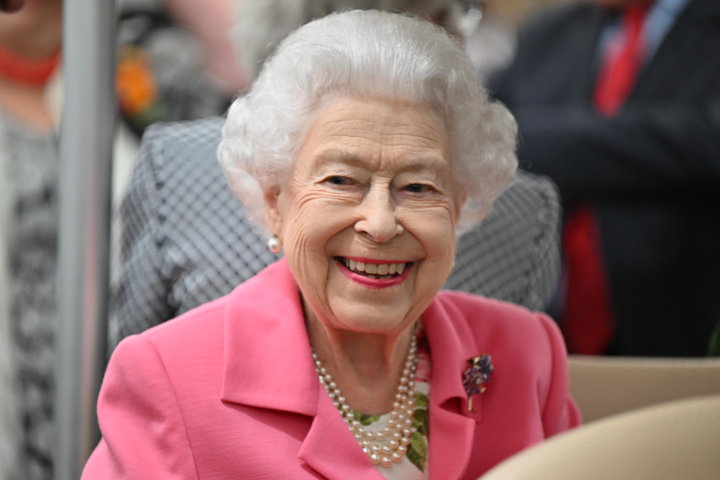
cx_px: 360
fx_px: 4000
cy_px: 240
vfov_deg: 6.9
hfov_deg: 10.3
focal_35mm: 200
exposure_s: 1/640
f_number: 2.8
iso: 2000
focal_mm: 200
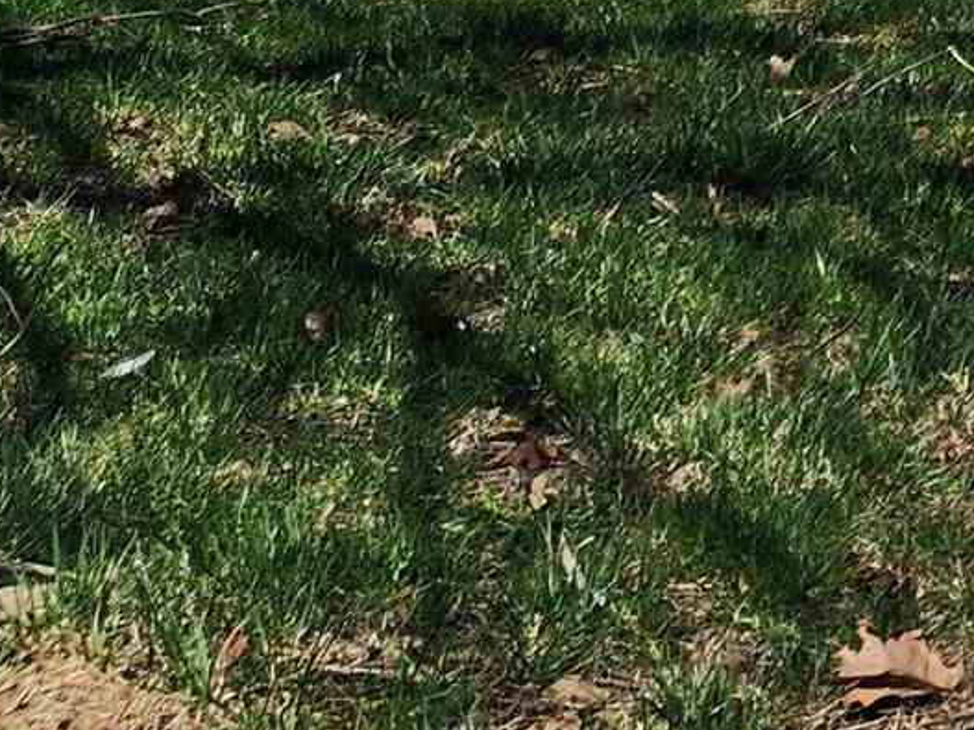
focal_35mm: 134
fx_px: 3770
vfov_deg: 9.6
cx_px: 2190
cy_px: -1118
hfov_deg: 12.3
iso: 12
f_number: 1.8
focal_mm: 6.4
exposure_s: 1/1978
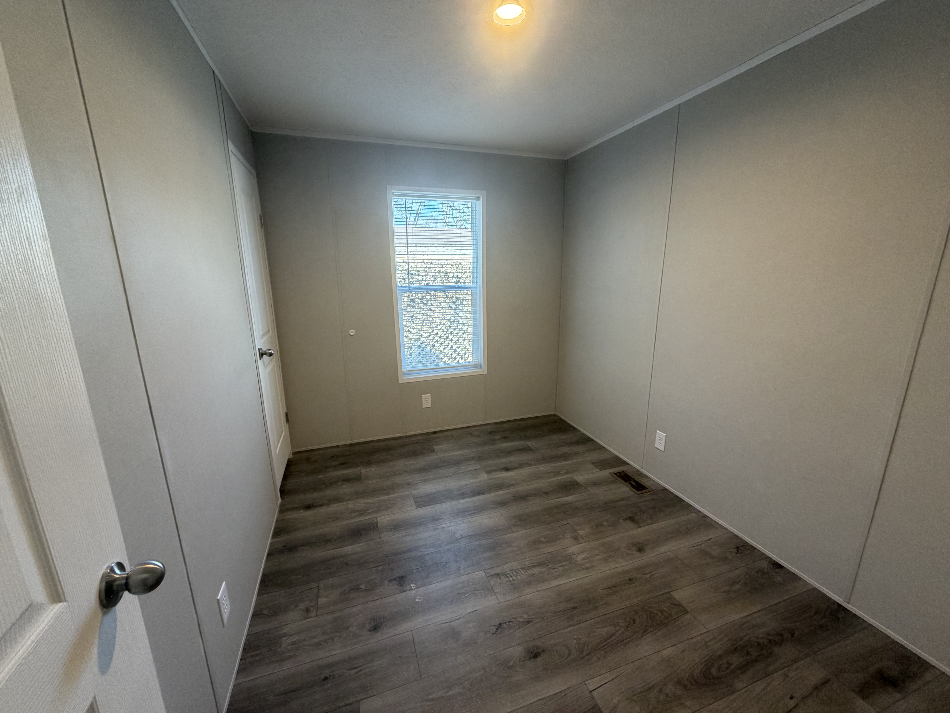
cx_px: 475
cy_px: 356
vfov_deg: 85.7
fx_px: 384
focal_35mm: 14
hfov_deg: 102.1
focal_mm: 2.22
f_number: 2.2
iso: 160
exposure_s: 1/60
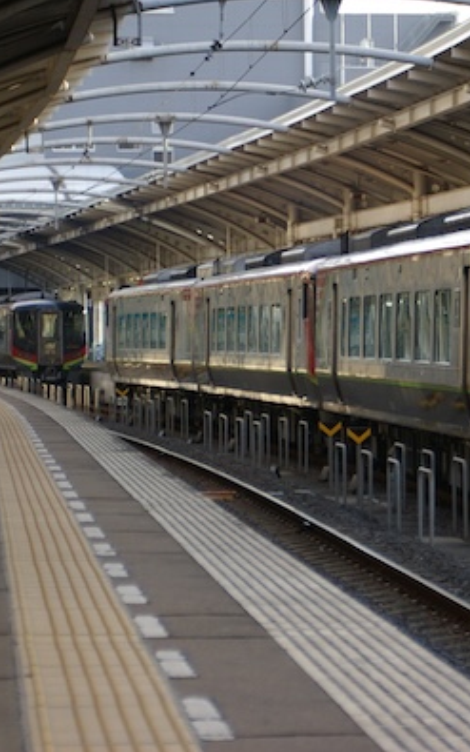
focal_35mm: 181
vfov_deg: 11.6
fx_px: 3708
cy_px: 374
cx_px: 394
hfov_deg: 7.2
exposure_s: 1/250
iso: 400
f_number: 5.6
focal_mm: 78
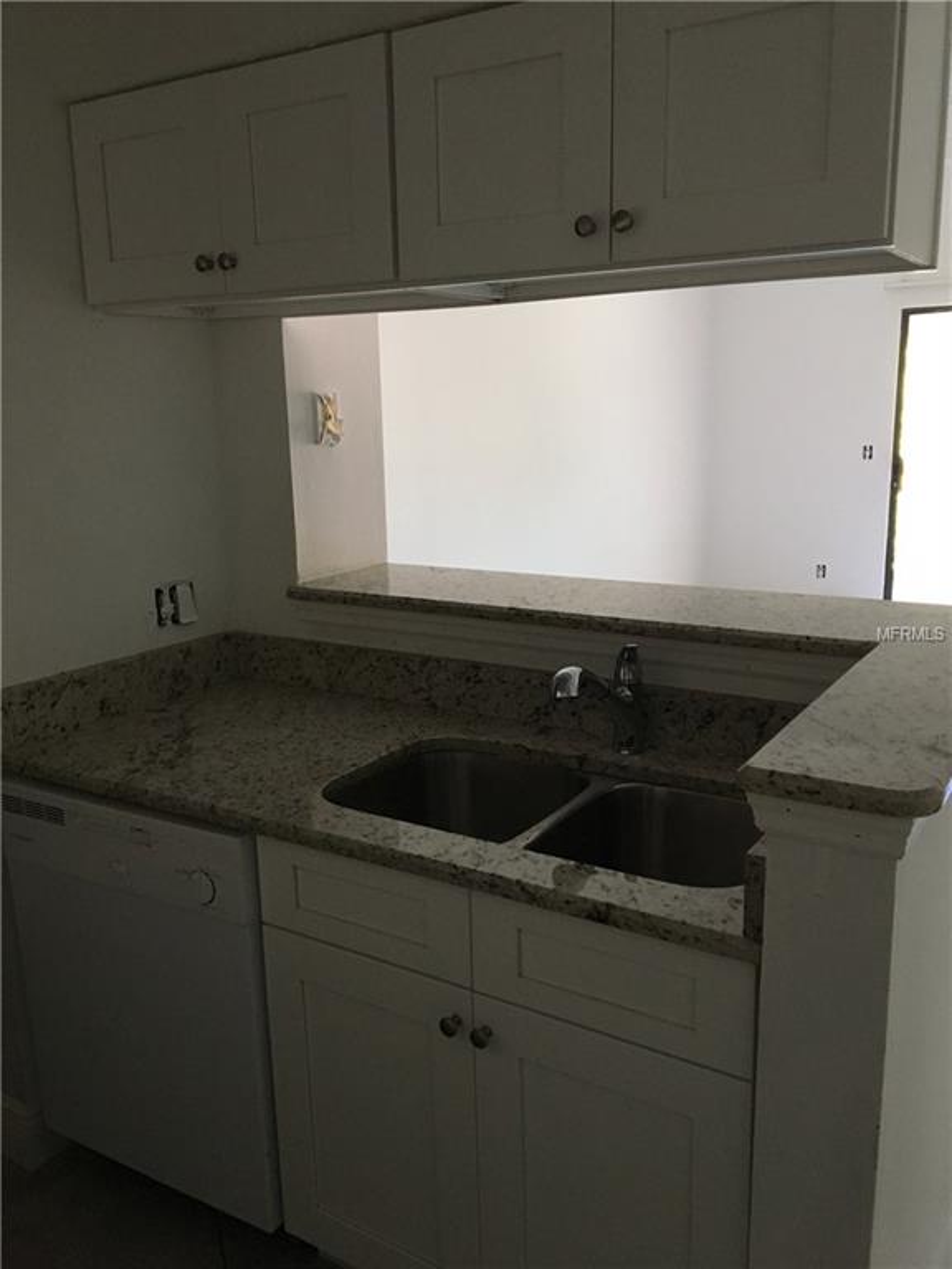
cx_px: 476
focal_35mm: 29
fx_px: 1063
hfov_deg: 48.2
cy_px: 634
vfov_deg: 61.7
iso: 200
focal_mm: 4.15
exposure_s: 1/24
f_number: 2.2
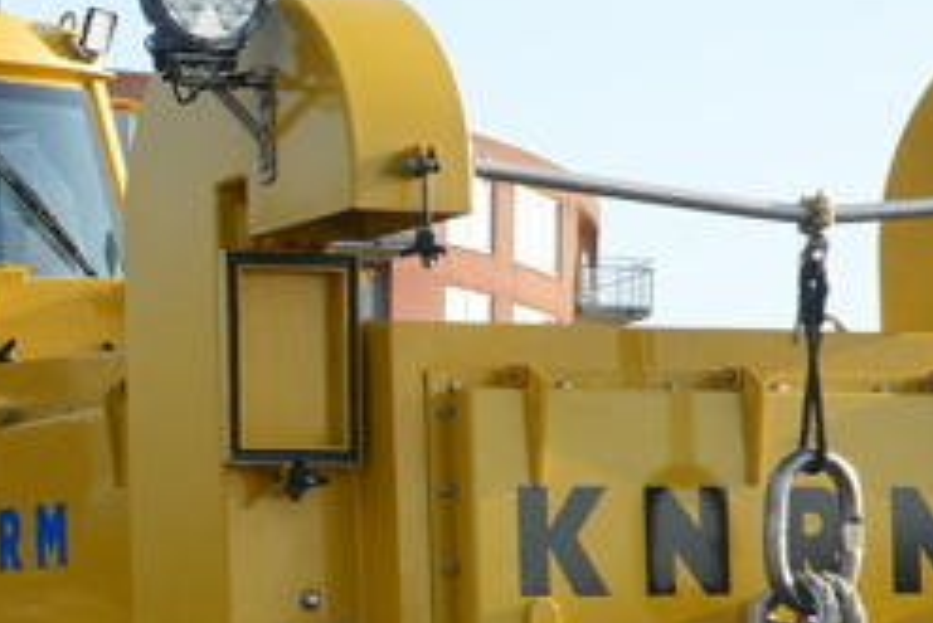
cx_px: -589
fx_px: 3293
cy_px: 640
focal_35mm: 127
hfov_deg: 14.7
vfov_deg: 10.7
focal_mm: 21
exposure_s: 1/125
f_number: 7.1
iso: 100
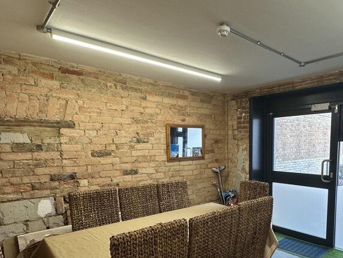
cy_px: 176
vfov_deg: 53.6
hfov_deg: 67.0
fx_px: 248
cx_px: 235
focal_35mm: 25
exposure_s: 1/100
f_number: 2.2
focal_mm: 2.22
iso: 125
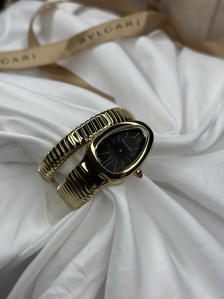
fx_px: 414
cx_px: 112
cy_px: 150
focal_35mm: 48
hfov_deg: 30.3
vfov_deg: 39.7
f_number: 1.78
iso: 80
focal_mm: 6.86
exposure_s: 1/911
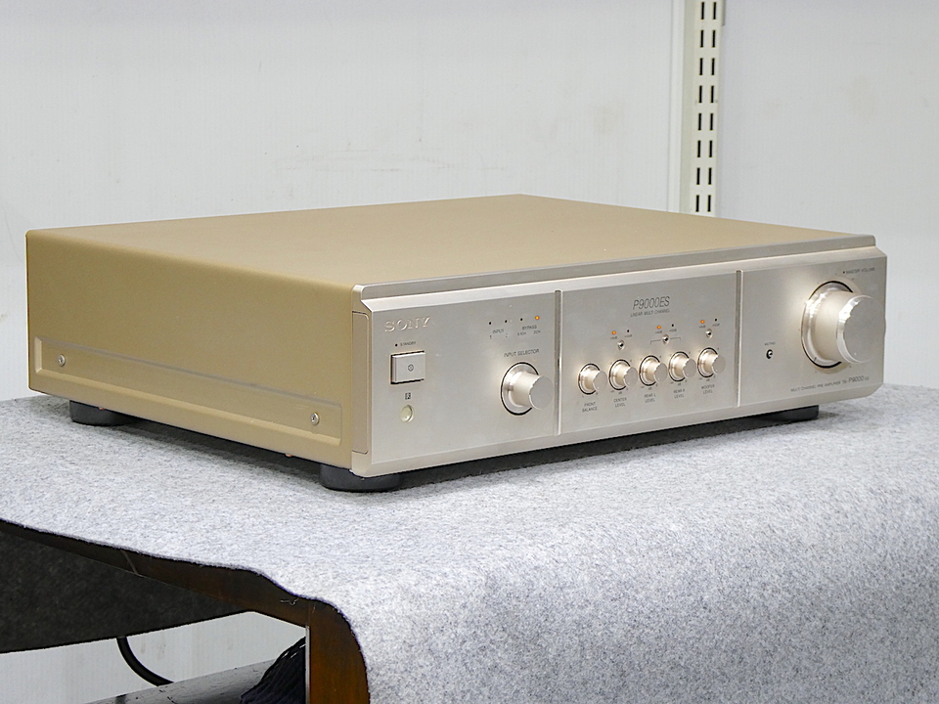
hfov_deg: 21.8
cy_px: 352
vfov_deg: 16.4
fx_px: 2441
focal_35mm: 90
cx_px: 470
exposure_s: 1/8
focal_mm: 16.1
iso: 200
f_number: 4.9
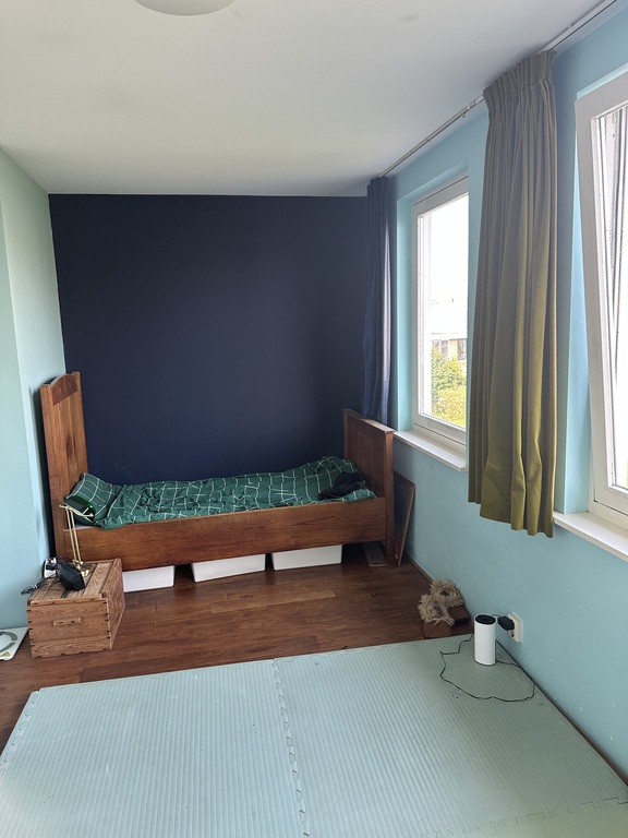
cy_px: 419
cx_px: 314
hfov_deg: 56.8
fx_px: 581
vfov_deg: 71.6
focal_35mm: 24
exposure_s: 1/121
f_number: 1.78
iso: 160
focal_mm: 6.86
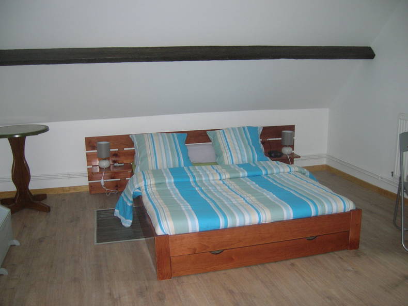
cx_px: 204
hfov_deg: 54.0
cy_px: 153
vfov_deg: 41.8
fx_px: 401
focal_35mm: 34
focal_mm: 5.7
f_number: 2.9
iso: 109
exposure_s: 1/60.1
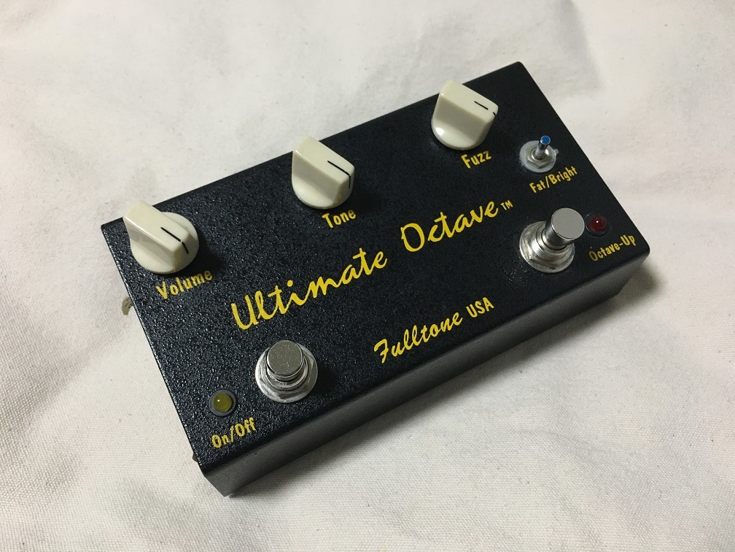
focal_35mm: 29
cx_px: 368
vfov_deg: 48.2
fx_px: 616
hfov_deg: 61.7
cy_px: 276
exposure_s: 1/33
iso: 125
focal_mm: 4.15
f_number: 2.2
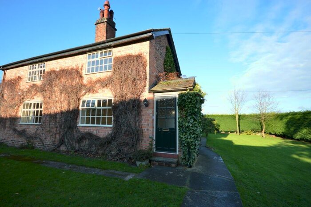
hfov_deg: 95.0
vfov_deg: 72.0
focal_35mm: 16
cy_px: 104
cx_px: 156
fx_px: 142
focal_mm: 11
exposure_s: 1/125
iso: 100
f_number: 5.6
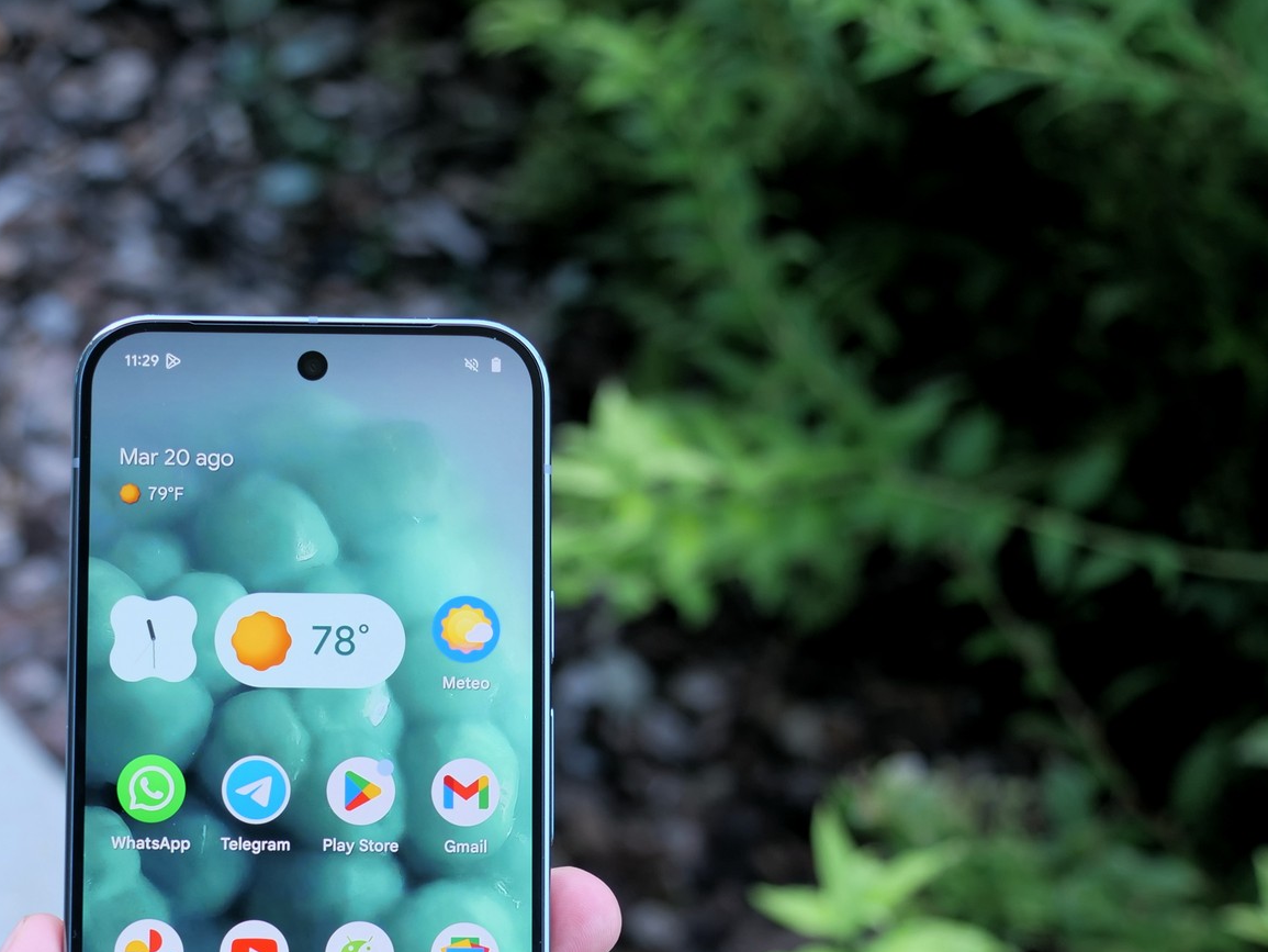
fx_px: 3151
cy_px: 843
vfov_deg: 17.0
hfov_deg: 22.5
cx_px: 284
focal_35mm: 86
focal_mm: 23
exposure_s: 1/160
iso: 200
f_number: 2.8
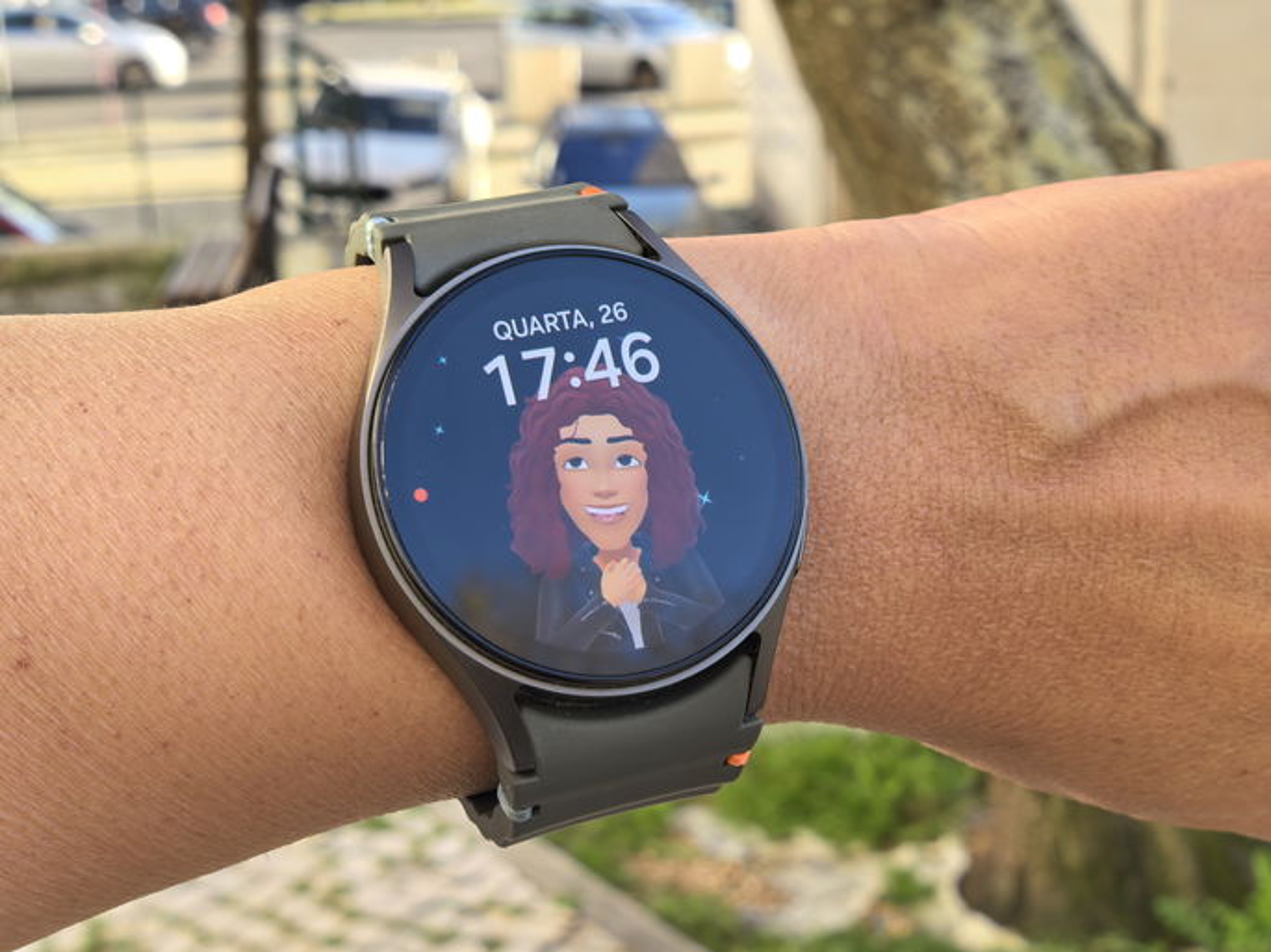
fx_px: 1982
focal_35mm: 54
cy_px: 476
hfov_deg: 35.6
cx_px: 636
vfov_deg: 27.0
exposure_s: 1/100
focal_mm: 8.5
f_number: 4
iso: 50
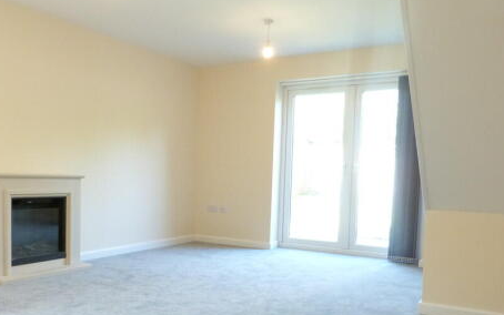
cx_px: 186
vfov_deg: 36.8
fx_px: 467
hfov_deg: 56.0
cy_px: 217
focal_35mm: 34
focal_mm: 4.5
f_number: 2.8
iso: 400
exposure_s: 1/50
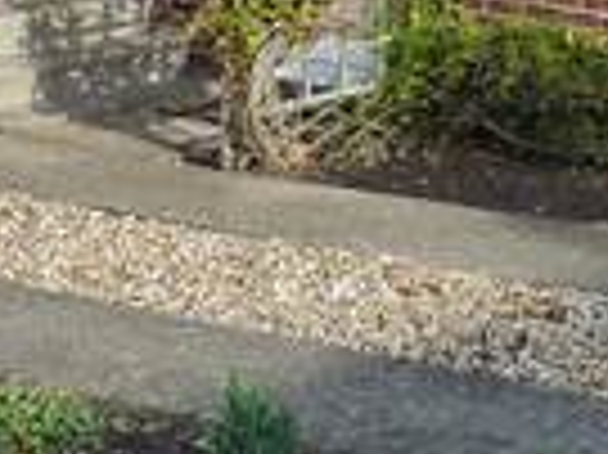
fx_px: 2597
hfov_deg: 12.2
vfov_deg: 9.3
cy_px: -494
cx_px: 1112
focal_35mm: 148
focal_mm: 4.1
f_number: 4
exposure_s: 1/320
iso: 125
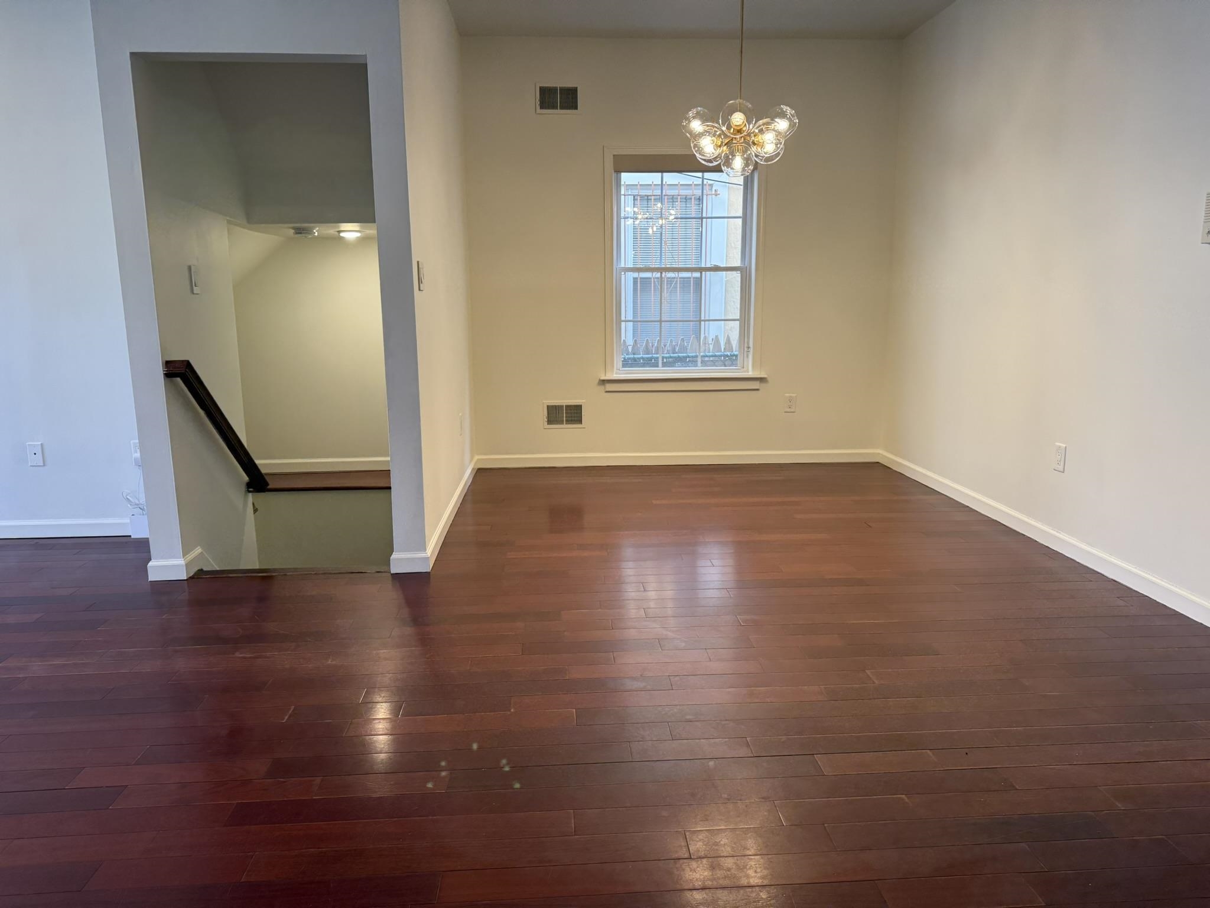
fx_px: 839
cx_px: 605
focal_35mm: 24
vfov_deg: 56.8
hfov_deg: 71.6
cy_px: 454
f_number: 1.78
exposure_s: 1/120
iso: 160
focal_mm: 6.76
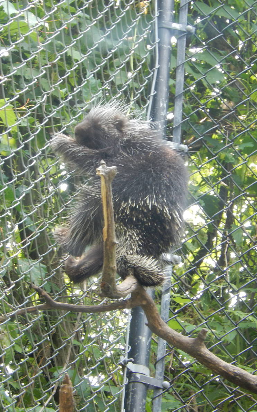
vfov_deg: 8.7
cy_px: 206
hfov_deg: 5.5
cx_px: 122
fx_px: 2690
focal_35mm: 240
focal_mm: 30.3
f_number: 5.7
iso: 140
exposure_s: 1/30
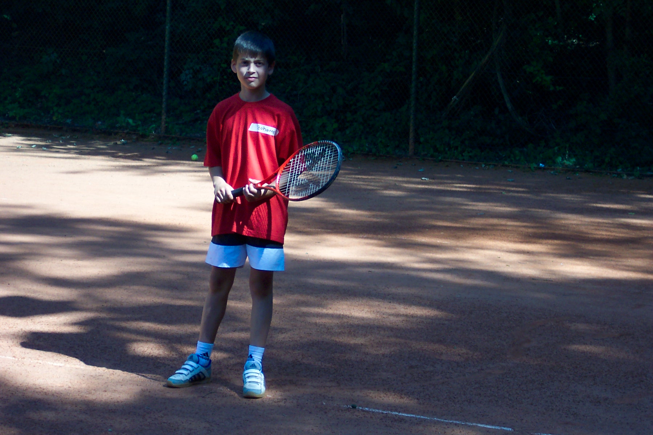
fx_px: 2068
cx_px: 326
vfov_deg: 12.0
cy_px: 218
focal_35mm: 114
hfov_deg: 17.9
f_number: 4.8
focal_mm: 24
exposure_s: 1/250
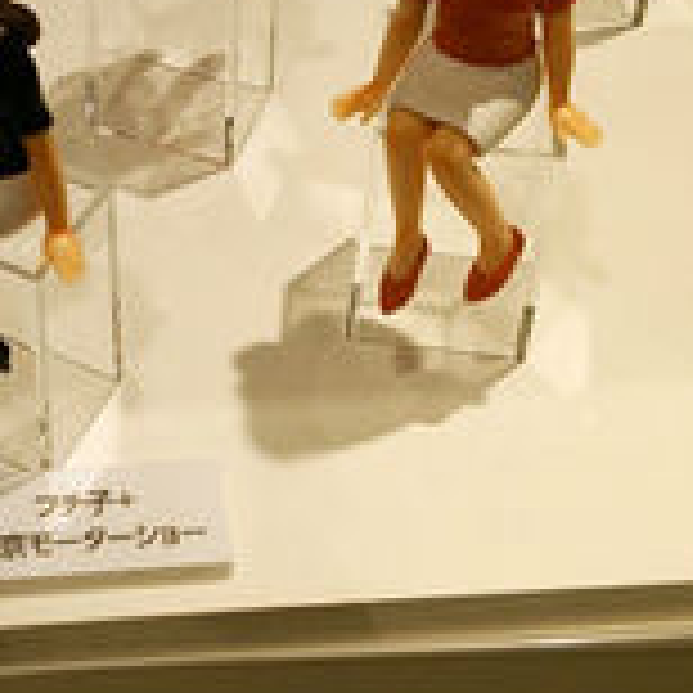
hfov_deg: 24.8
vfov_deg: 24.5
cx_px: 216
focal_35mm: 69
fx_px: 1563
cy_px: 104
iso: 40
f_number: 1.94
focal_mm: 4.06
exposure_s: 1/239
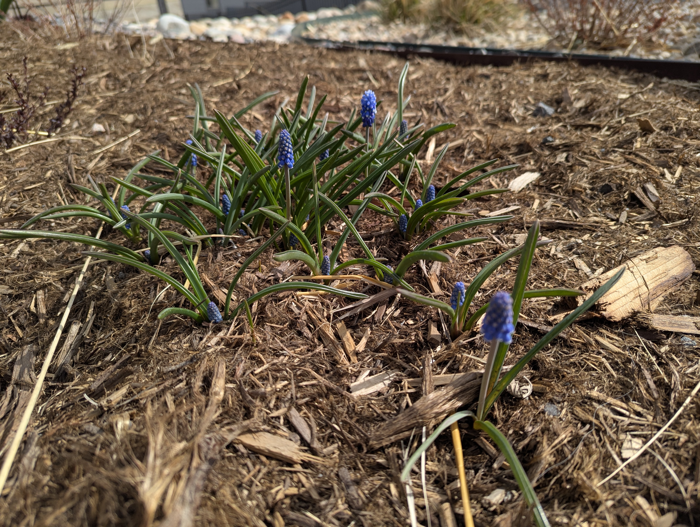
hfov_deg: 71.5
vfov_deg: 56.9
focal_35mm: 24
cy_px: 264
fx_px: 486
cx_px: 350
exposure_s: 1/1572
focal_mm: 6.81
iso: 40
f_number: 1.85
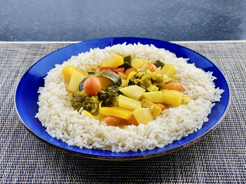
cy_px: 92
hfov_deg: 36.8
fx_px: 370
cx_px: 123
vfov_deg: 28.0
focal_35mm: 52
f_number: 2
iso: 32
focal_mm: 6
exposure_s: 1/100
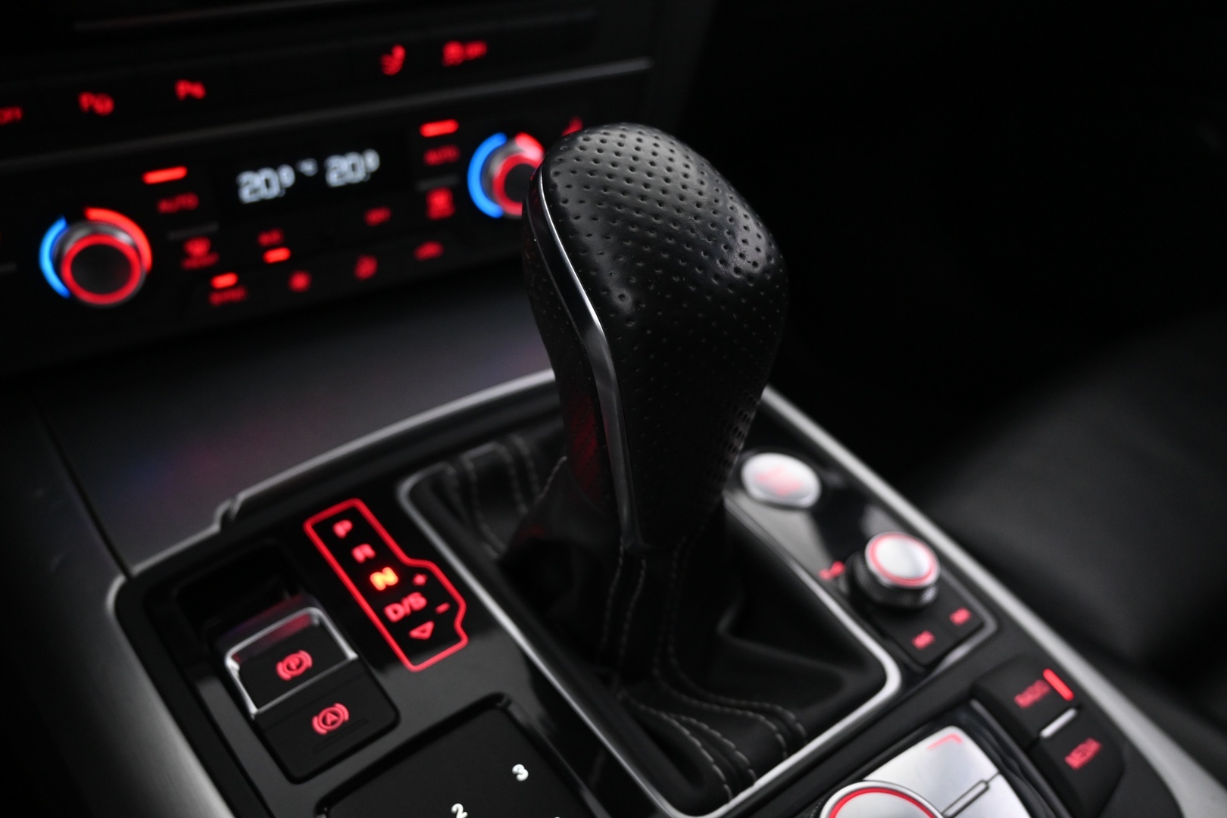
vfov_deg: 44.6
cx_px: 614
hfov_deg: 63.2
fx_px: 997
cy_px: 409
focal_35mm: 29
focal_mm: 19.5
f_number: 3.8
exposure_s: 1/30
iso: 1800
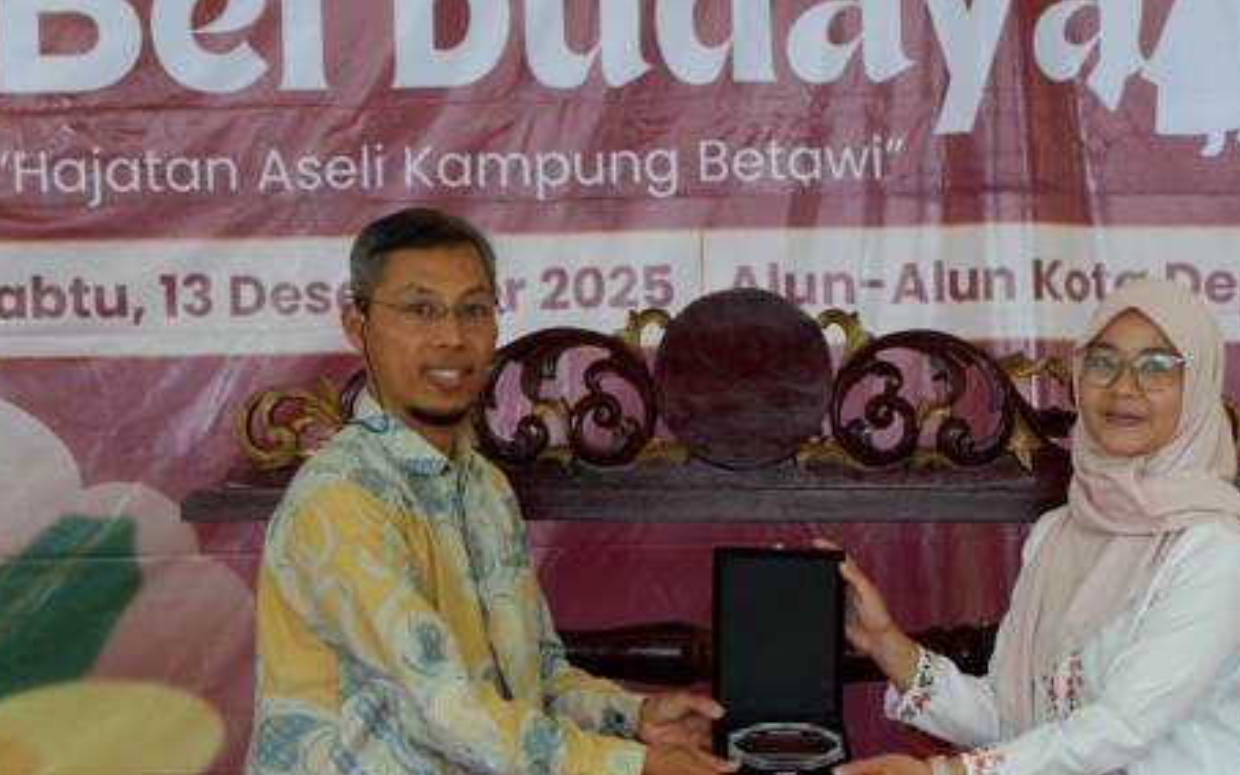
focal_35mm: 108
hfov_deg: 19.2
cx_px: 799
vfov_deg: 12.1
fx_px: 3649
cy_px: 582
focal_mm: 50
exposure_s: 1/60
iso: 200
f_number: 5.6
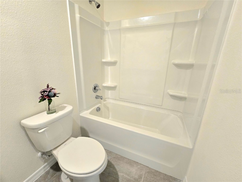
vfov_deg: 89.9
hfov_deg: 106.2
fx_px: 91
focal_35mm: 13
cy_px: 91
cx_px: 121
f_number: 2.2
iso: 250
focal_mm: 2.2
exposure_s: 1/60.2
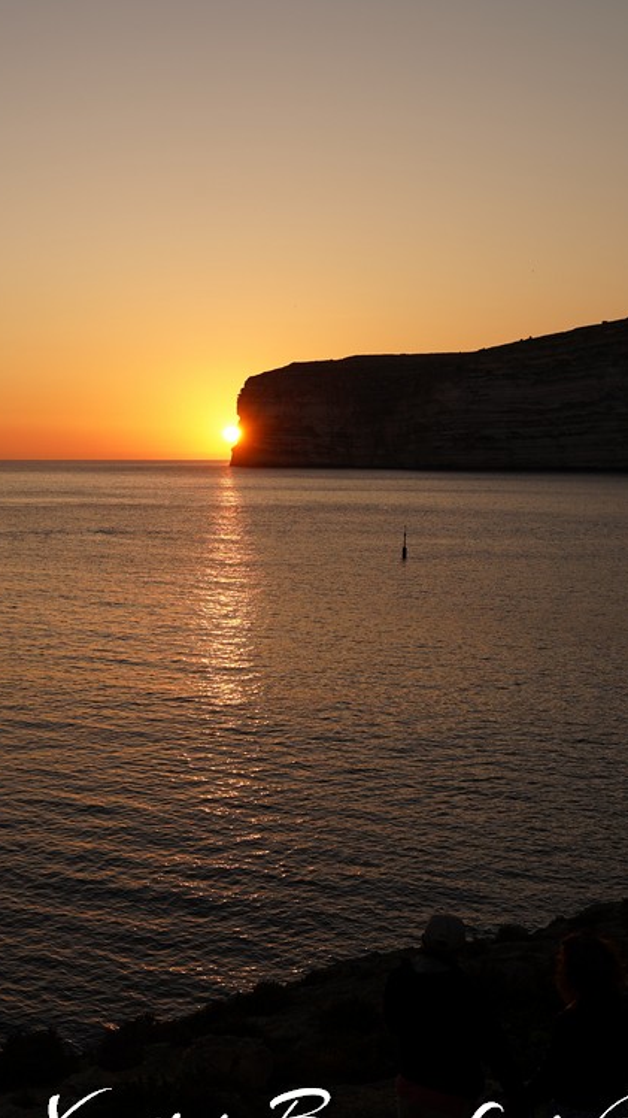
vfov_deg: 43.7
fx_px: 1392
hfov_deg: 24.0
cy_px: 594
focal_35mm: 47
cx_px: -33
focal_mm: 28
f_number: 7.1
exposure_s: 1/200
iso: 100
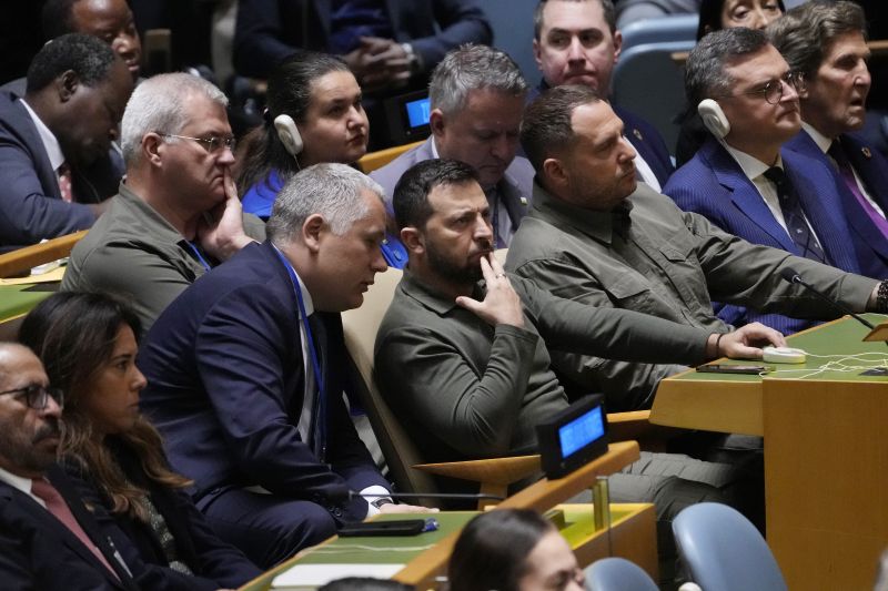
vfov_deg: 2.3
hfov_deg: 3.4
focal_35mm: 600
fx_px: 14796
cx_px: 444
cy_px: 296
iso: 6400
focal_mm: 400
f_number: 5.6
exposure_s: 1/160
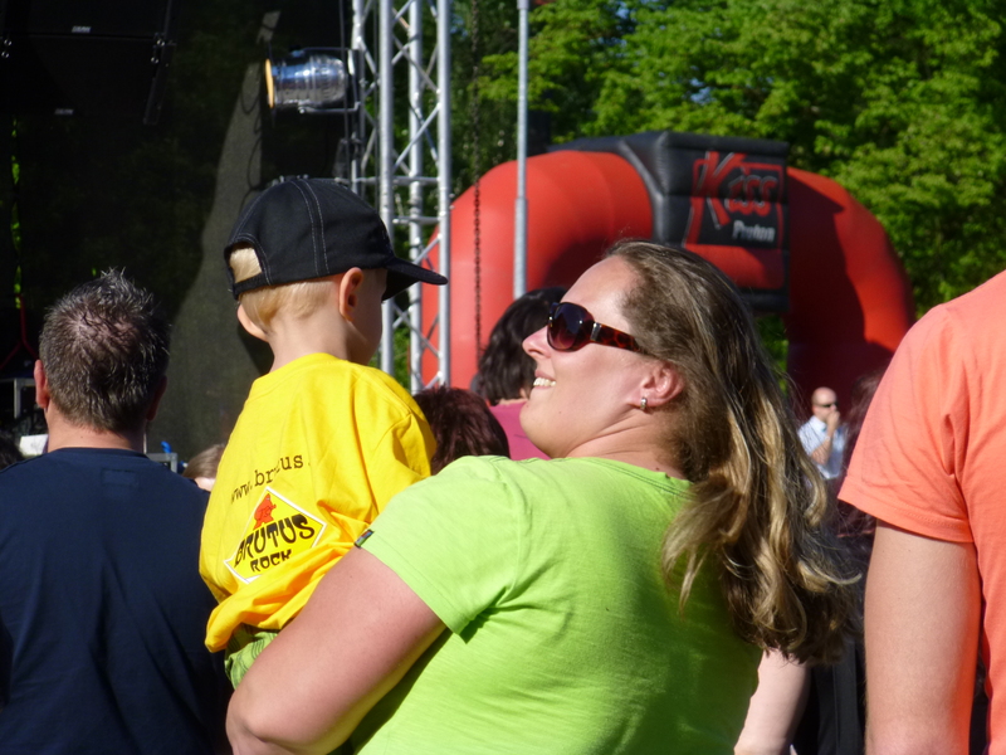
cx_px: 503
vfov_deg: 7.7
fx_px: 5638
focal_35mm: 194
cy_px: 378
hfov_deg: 10.2
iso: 100
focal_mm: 34.6
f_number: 5.8
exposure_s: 1/400
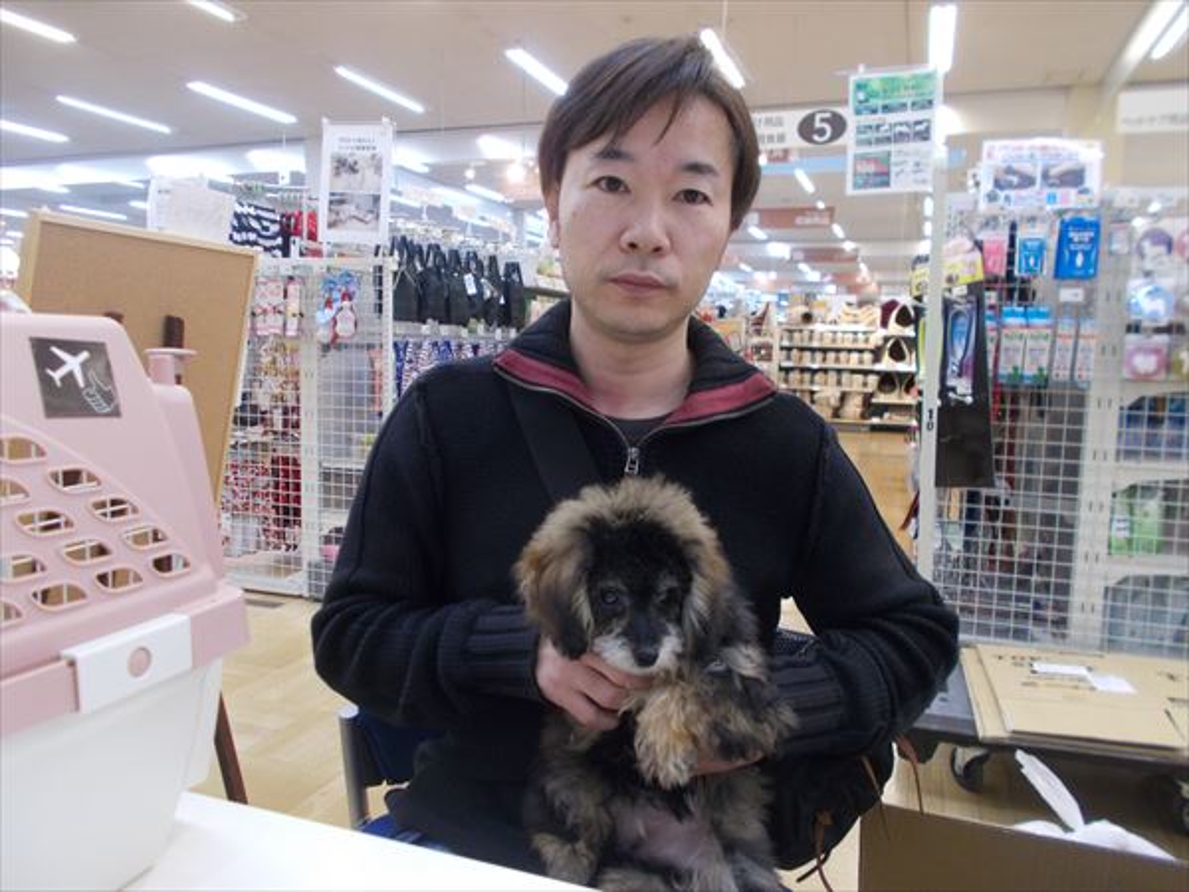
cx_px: 594
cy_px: 446
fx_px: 893
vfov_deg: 53.1
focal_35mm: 26
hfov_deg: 67.3
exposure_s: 1/25
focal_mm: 4.6
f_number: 3.2
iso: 180
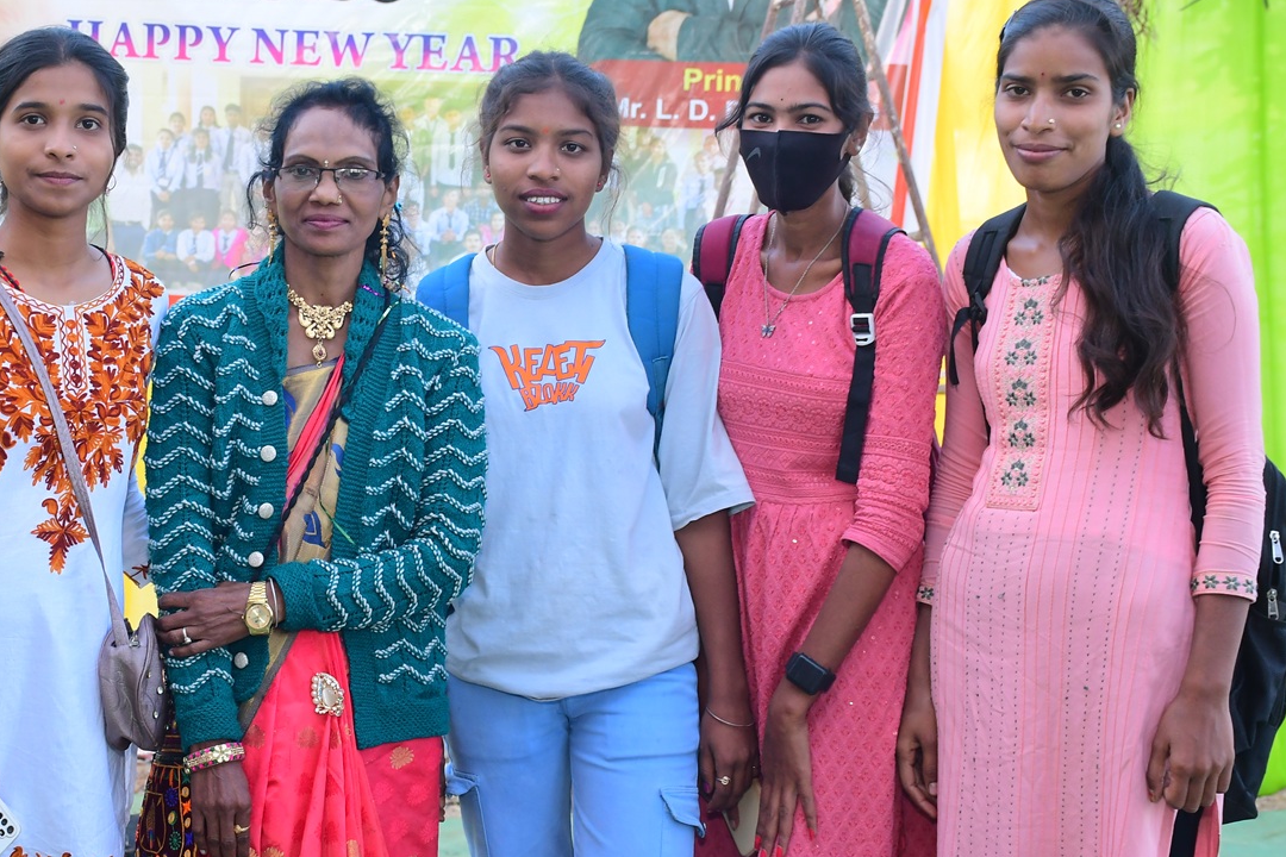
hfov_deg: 25.8
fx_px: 2786
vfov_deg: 17.5
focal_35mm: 78
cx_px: 407
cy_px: 369
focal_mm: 35
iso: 640
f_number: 5.6
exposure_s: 1/160
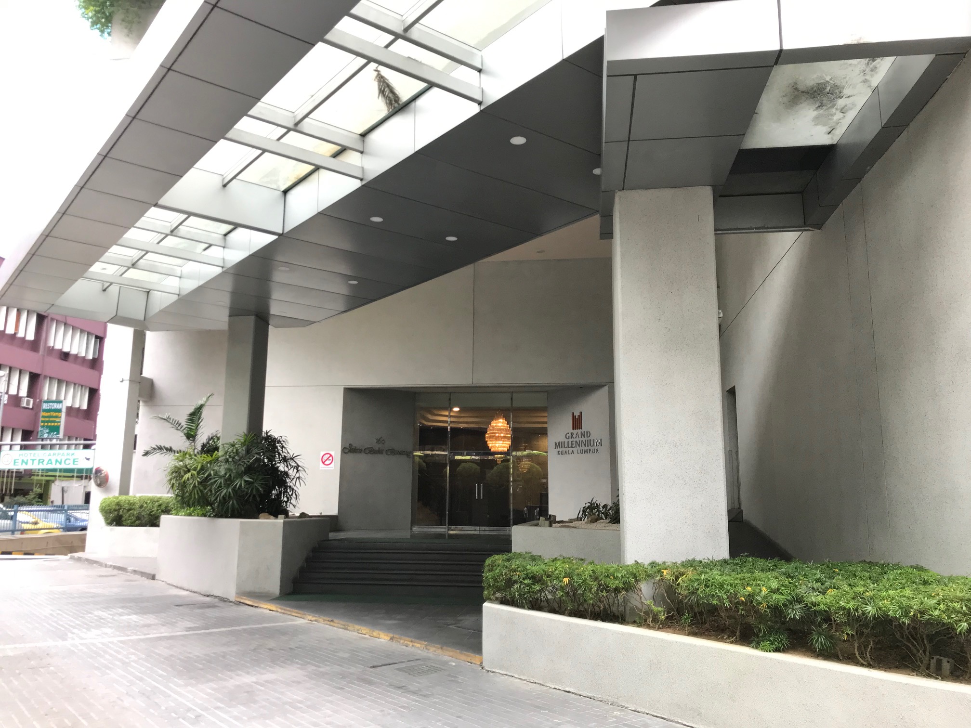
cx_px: 486
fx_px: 785
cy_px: 364
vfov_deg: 49.7
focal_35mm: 28
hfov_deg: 63.4
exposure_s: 1/100
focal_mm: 3.99
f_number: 1.8
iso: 32
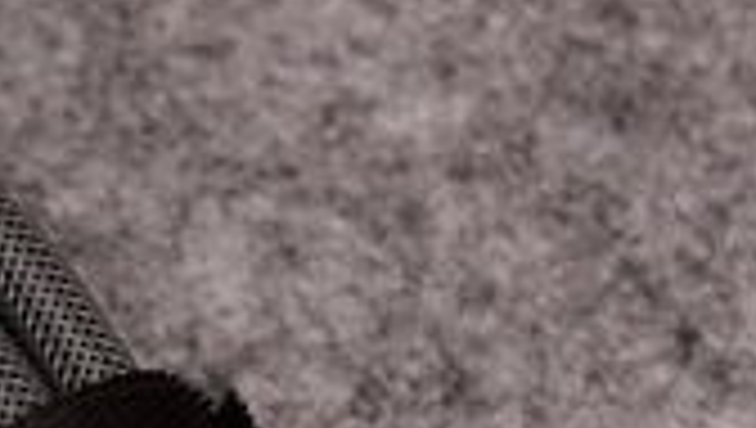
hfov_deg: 5.5
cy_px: 1079
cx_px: -801
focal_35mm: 383
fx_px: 7687
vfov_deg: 3.1
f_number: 5.6
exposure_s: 1/60
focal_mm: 60
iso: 1600
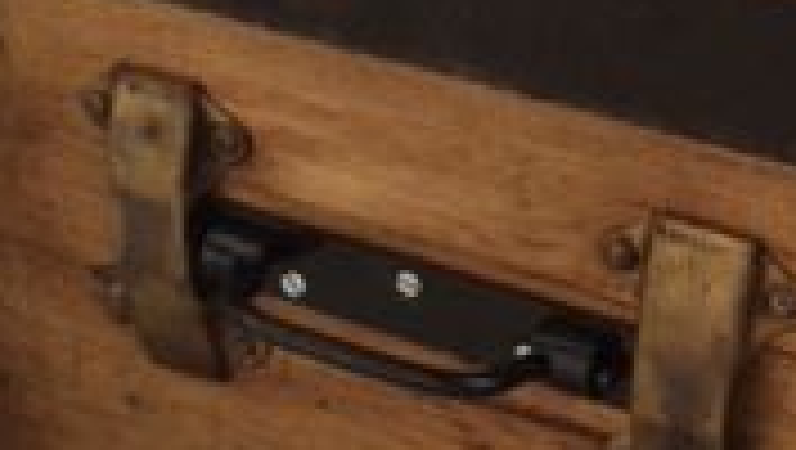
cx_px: 495
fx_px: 2409
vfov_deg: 10.7
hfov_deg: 18.7
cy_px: 270
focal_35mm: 114
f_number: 2.2
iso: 32
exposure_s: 1/1080
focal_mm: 4.15
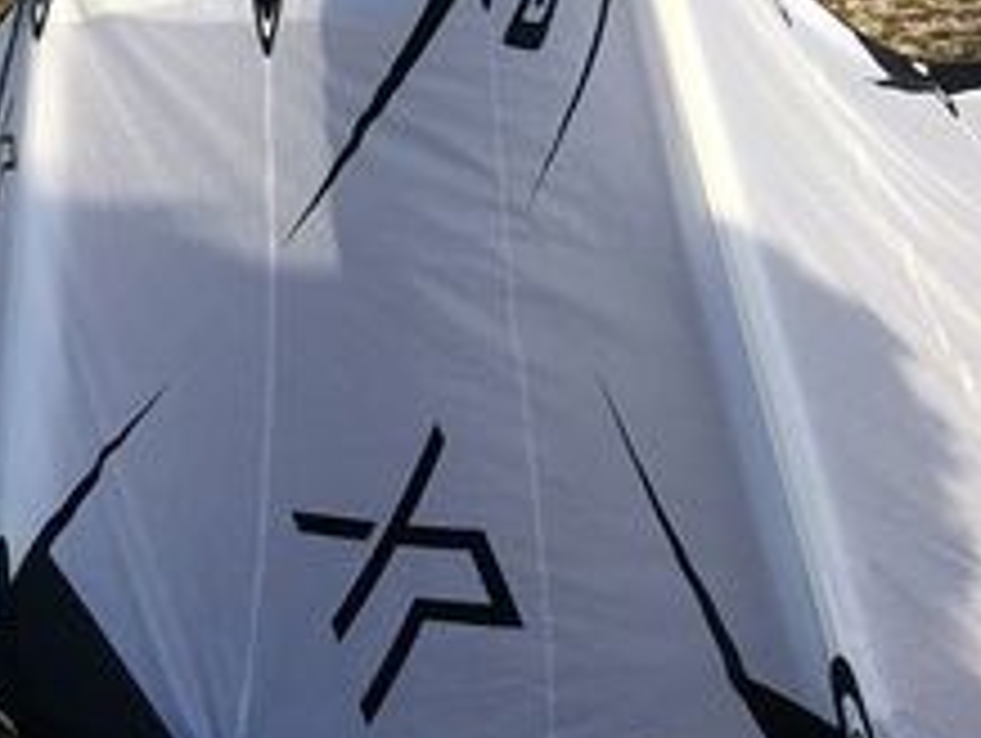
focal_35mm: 85
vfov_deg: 16.5
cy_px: -220
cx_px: 774
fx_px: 2412
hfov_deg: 22.7
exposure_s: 1/1399
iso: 25
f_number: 2.2
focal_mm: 4.15
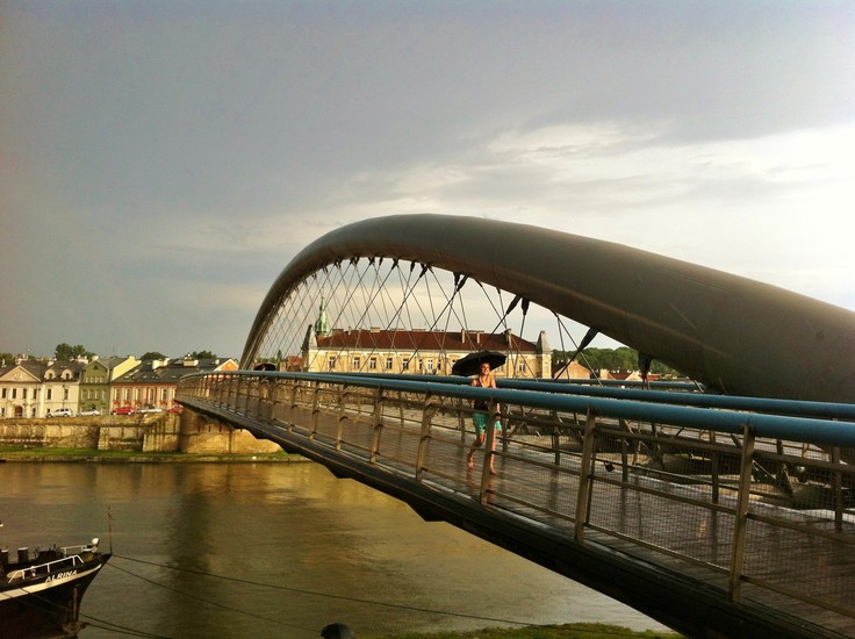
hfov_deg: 52.7
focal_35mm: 35
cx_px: 428
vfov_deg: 40.6
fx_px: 863
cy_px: 320
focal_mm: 3.85
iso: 80
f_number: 2.8
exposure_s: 1/377
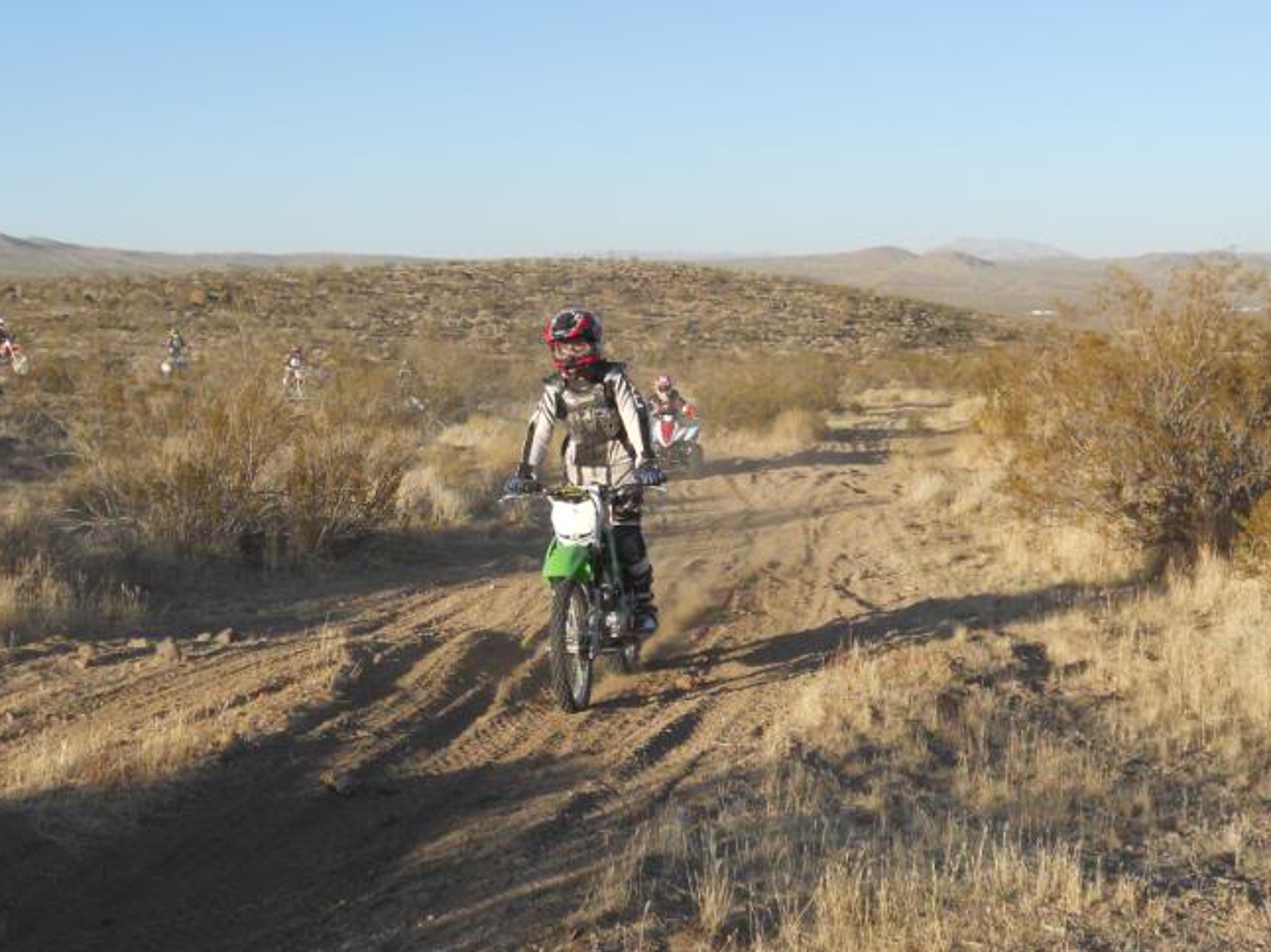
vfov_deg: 25.6
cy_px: 494
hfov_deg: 33.8
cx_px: 573
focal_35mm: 57
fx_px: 2092
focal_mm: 8.2
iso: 80
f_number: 4.3
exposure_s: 1/500
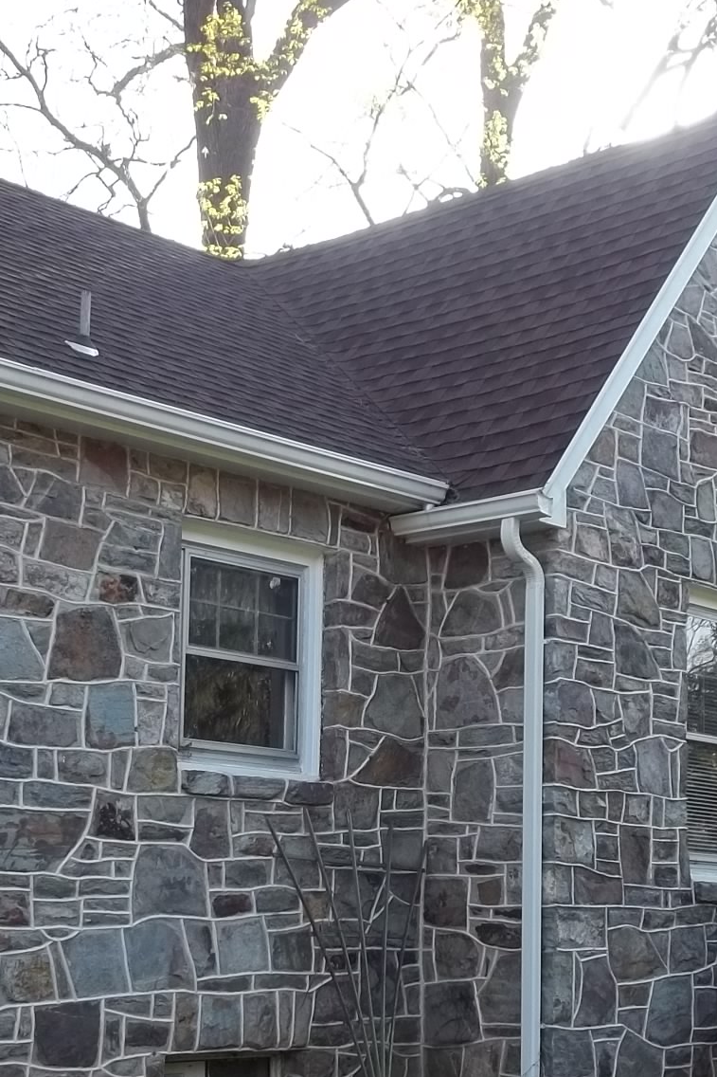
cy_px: 710
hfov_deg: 22.6
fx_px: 1793
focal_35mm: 60
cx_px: 349
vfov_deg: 33.1
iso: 64
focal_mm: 5.7
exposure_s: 1/160
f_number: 2.9
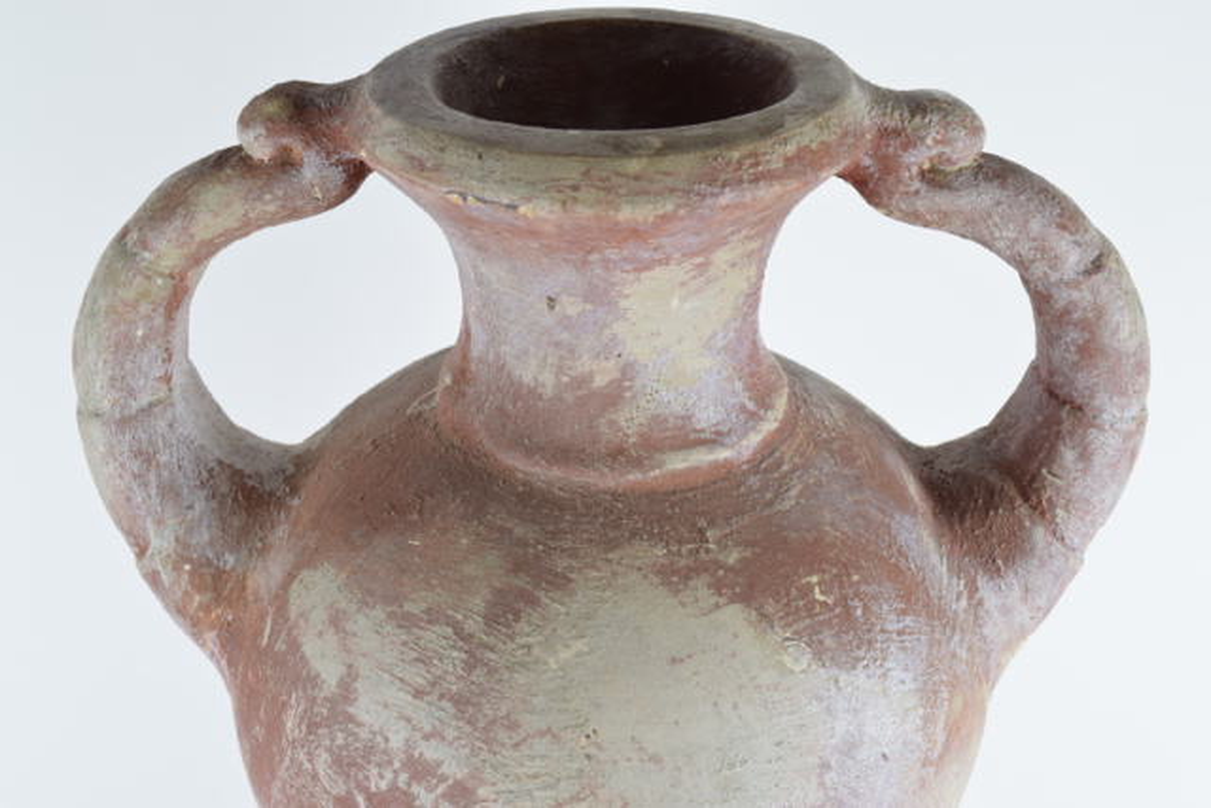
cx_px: 606
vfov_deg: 28.1
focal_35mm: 48
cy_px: 404
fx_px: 1615
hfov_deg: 41.1
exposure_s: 1/125
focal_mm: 32
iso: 800
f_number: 9
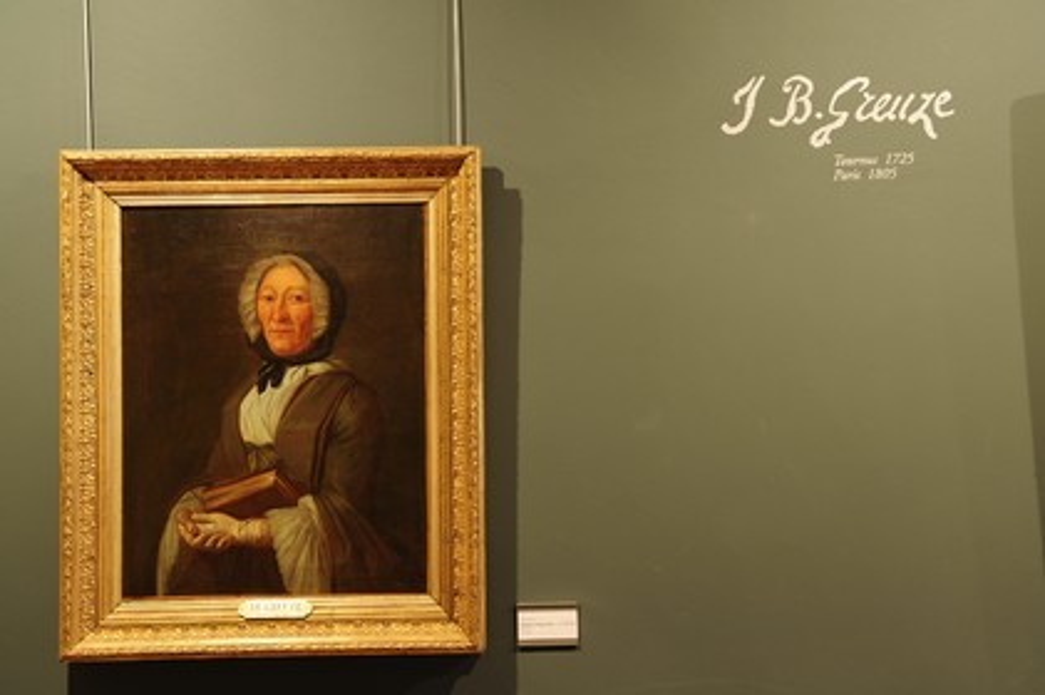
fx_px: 1595
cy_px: 348
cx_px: 522
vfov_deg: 24.6
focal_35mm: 55
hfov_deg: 36.3
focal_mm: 55
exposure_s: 1.6
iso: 200
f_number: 7.1
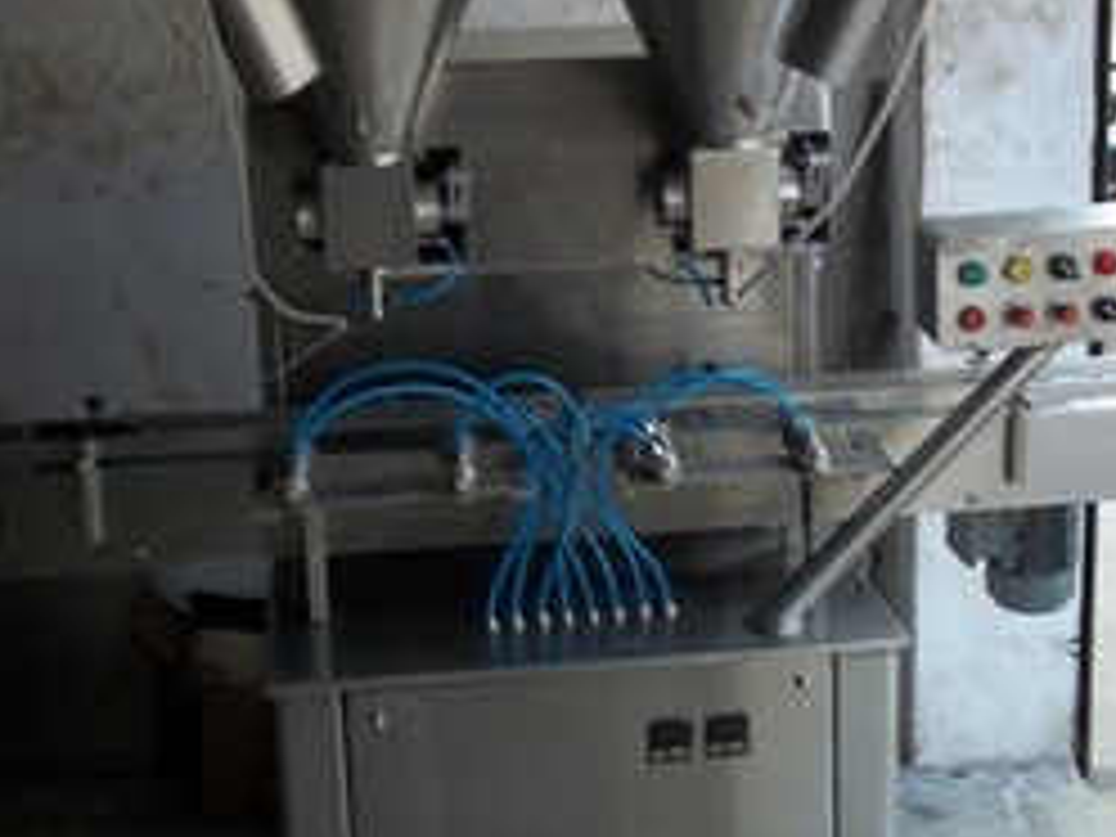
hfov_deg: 33.2
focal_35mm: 58
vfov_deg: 25.1
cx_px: 562
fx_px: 1870
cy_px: 266
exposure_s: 1/50
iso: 80
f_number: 3.1
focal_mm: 6.5
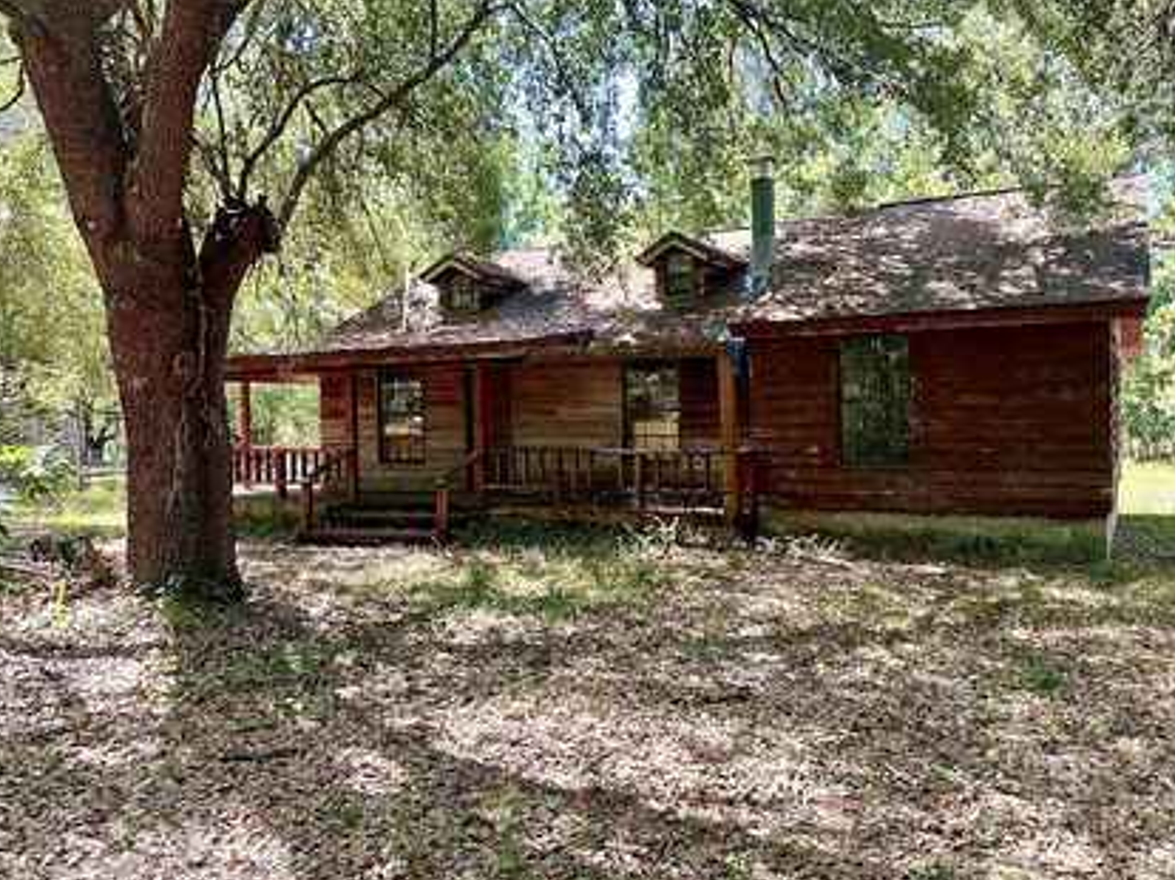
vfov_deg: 48.2
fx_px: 984
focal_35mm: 29
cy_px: 433
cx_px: 664
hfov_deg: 61.5
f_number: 1.78
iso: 80
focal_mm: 6.86
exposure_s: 1/386
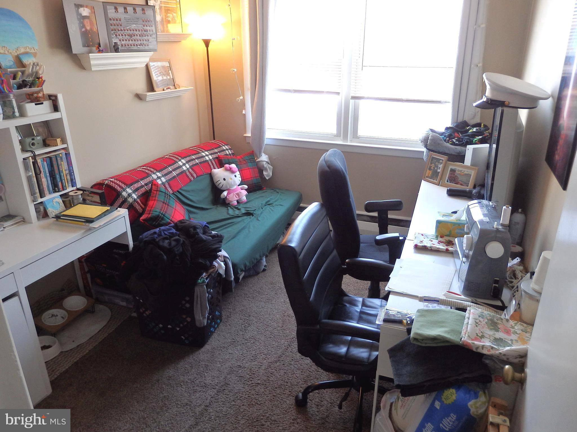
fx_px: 417
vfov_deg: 54.9
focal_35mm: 25
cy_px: 216
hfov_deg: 69.4
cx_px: 288
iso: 125
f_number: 3
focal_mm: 4.5
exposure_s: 1/30
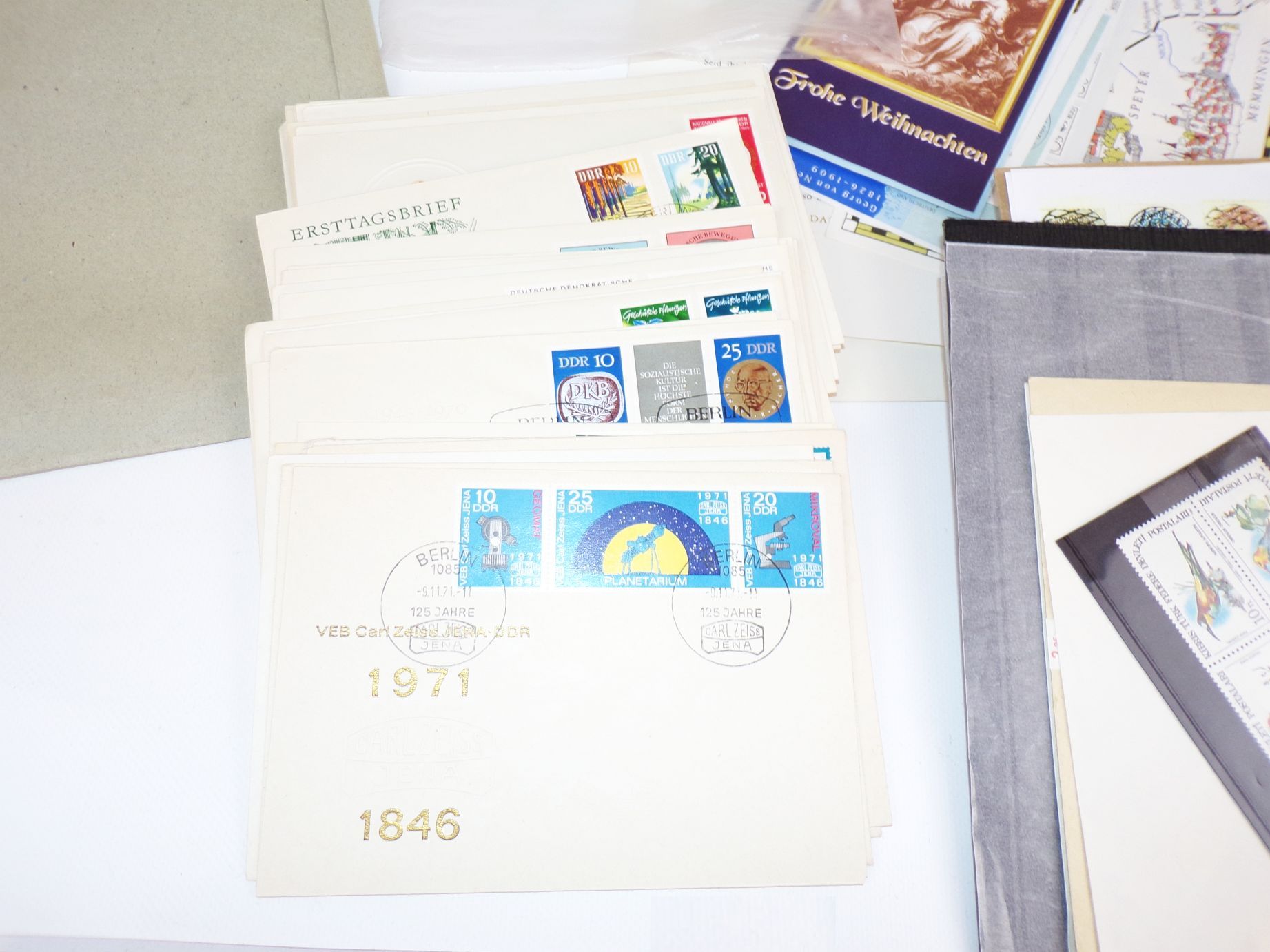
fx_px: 880
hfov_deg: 71.6
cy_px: 476
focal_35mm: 24
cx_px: 635
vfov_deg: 56.8
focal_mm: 4.3
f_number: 3
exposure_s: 1/50
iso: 80
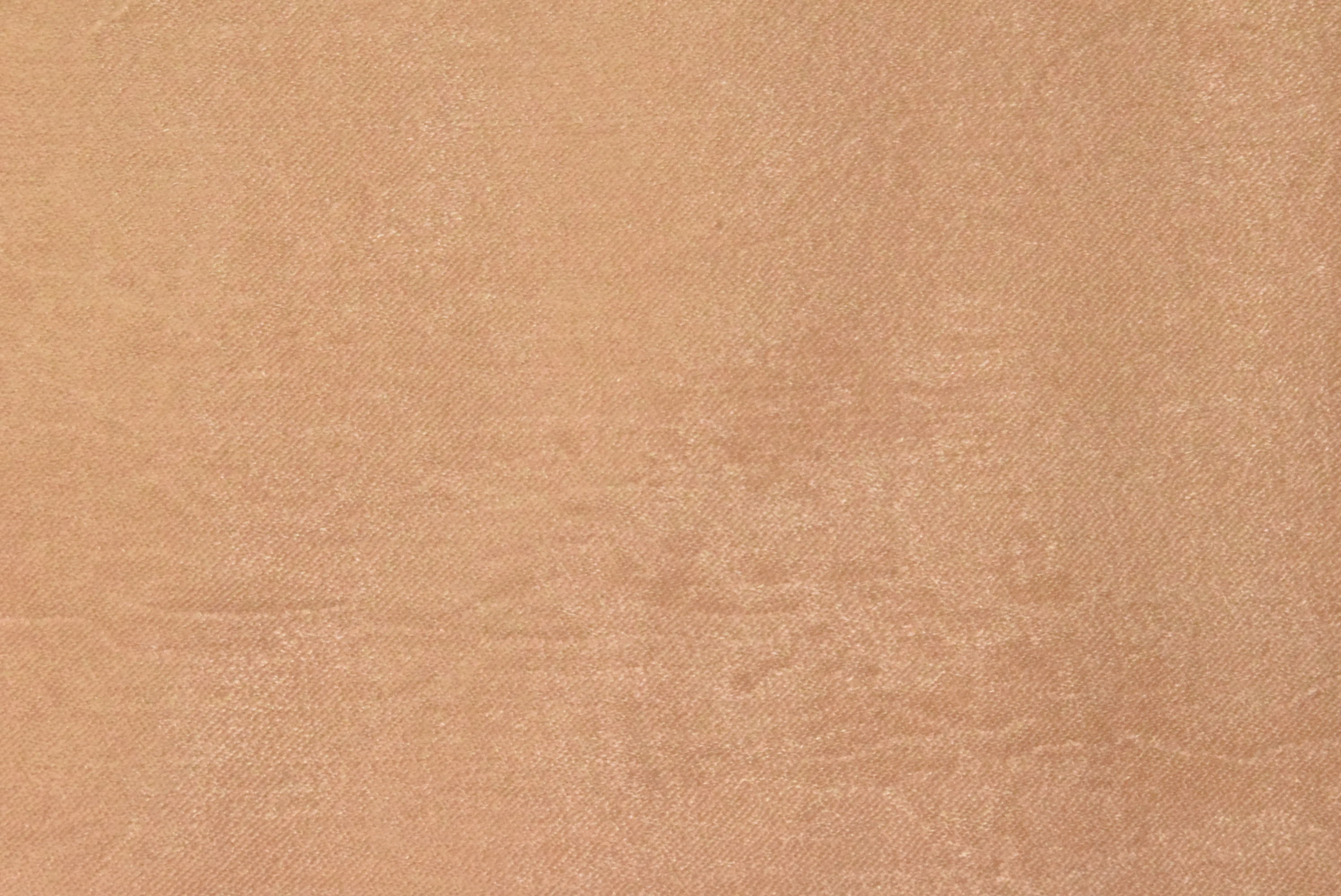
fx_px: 3075
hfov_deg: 24.6
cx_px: 670
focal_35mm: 82
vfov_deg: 16.6
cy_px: 448
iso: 12800
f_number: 25
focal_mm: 55
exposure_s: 1/200
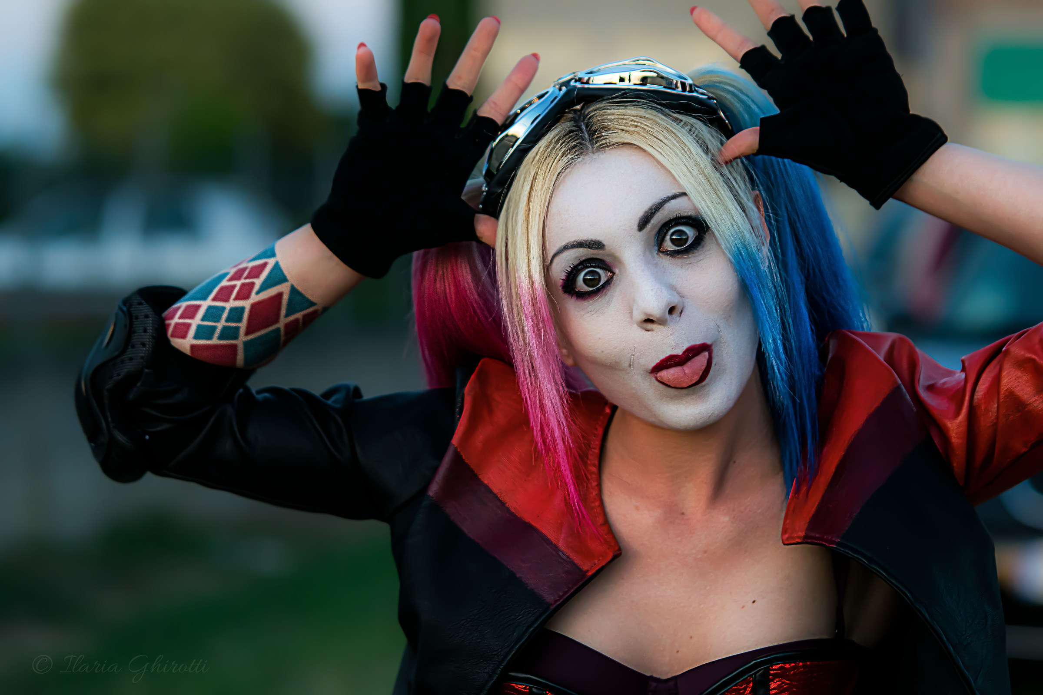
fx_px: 3911
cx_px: 522
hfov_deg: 15.2
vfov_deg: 10.2
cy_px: 348
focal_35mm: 135
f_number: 2.8
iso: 400
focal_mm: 90
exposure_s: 1/200
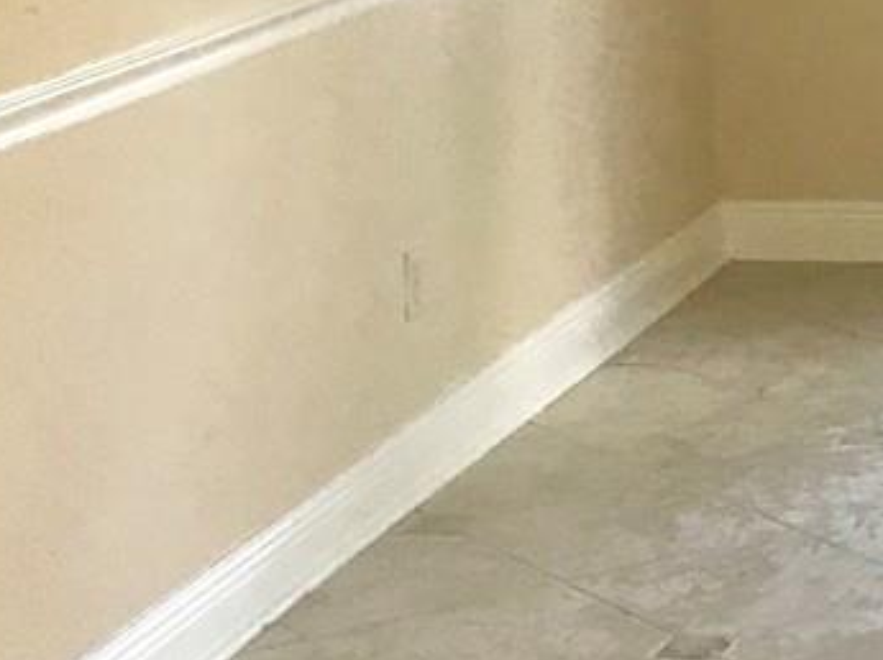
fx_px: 3313
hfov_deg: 14.1
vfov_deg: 11.1
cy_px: -169
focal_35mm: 130
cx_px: 1356
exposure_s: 1/30
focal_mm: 3.99
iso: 32
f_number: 1.8
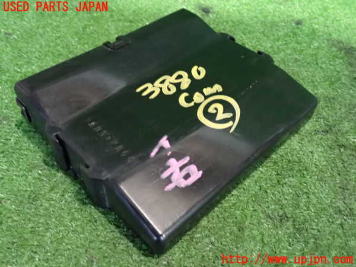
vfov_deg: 44.2
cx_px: 178
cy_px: 134
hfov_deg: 56.8
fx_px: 329
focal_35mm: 32
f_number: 2.4
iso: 1250
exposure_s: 1/25
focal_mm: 5.79
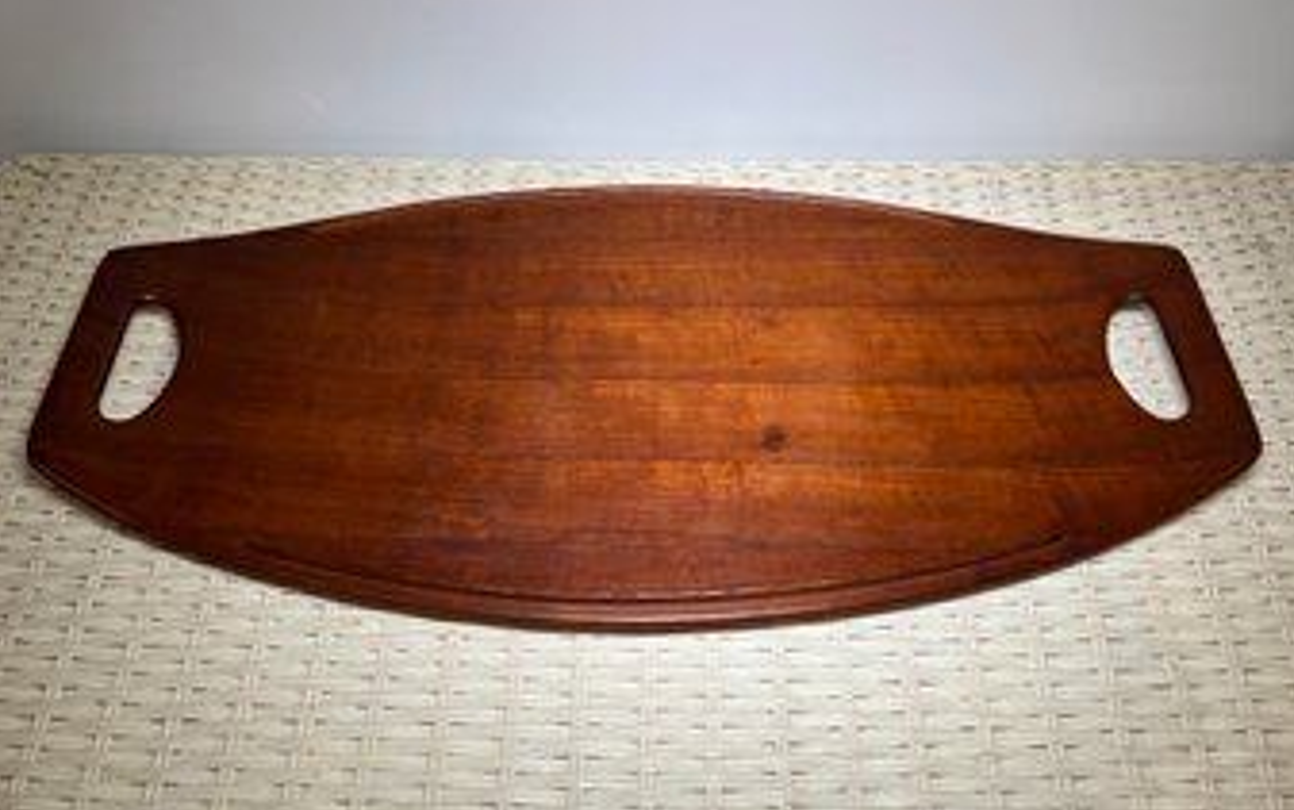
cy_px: 401
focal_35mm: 28
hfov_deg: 66.4
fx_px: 988
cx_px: 651
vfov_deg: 44.6
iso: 100
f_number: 1.5
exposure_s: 1/120
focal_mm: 5.7
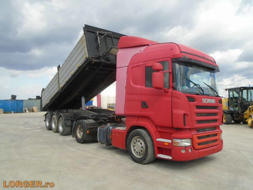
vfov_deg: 53.1
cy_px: 95
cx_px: 126
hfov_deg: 67.3
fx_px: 190
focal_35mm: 26
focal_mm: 4.6
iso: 100
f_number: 8
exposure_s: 1/250
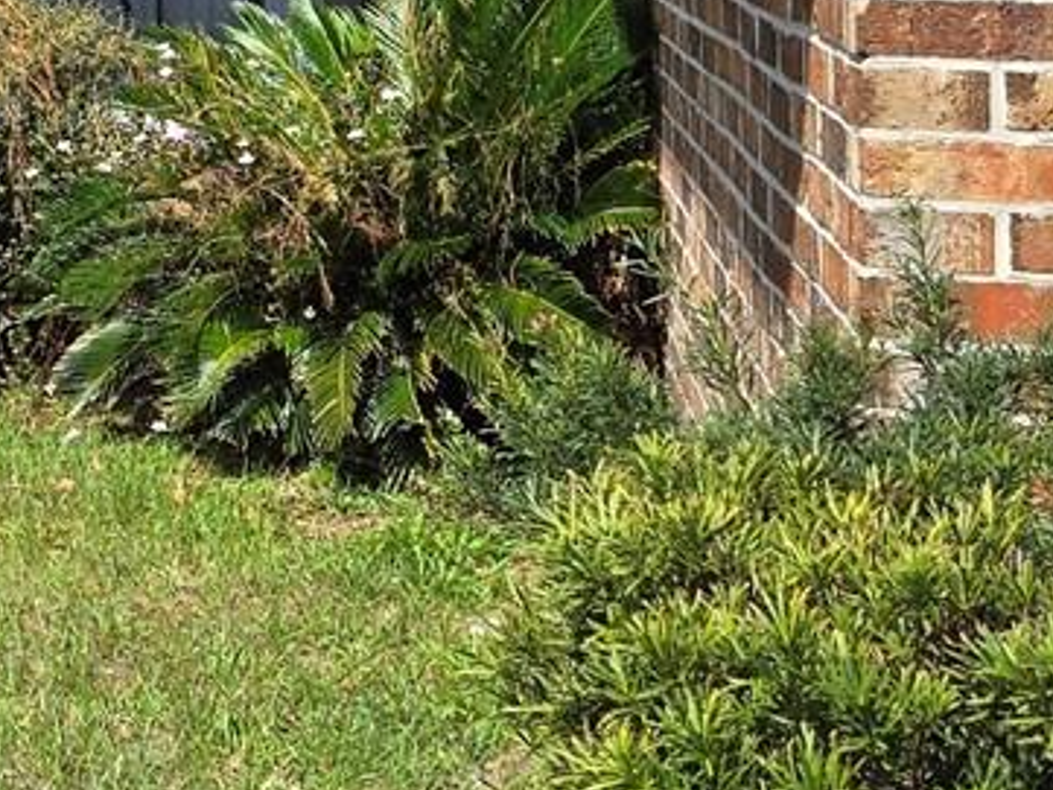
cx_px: -414
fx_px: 3104
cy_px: -277
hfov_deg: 17.7
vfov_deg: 13.9
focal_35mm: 102
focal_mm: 5.4
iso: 25
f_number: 1.8
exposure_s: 1/1567
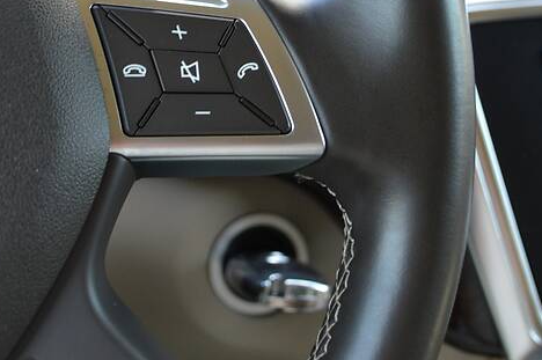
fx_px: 1233
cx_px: 205
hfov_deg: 24.7
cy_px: 58
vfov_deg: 16.5
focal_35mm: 82
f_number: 4.8
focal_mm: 32
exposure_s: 1/60
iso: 450
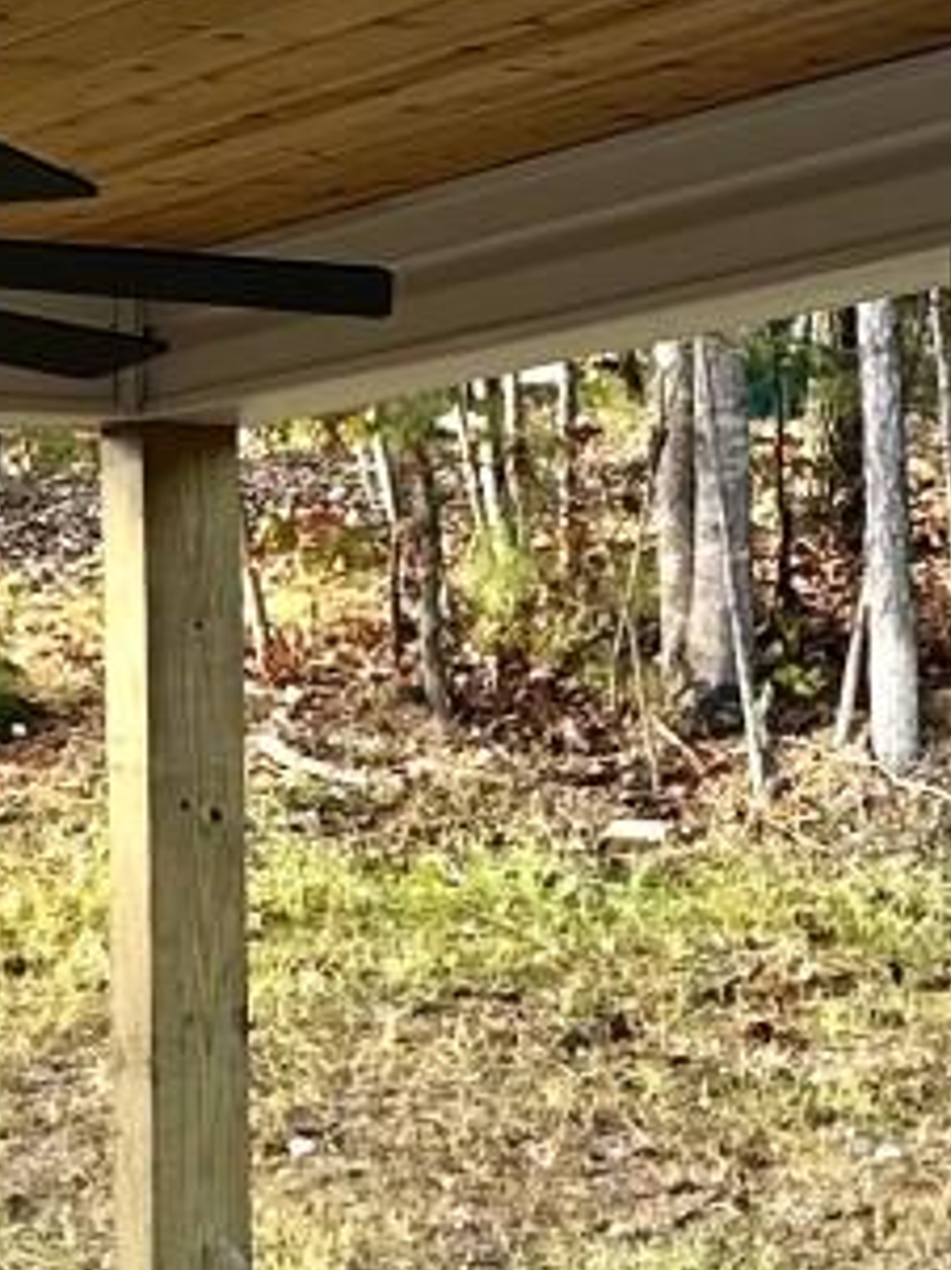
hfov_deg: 9.1
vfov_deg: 12.4
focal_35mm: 159
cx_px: 1279
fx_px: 5832
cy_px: 786
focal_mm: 6.86
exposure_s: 1/153
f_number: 1.78
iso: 64
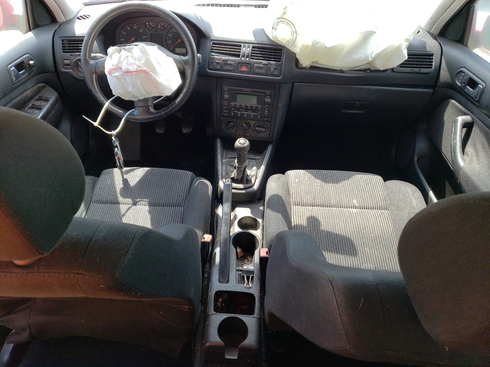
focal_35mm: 26
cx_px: 245
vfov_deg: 53.1
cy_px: 184
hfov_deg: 67.3
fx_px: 368
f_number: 1.5
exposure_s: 1/233
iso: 50
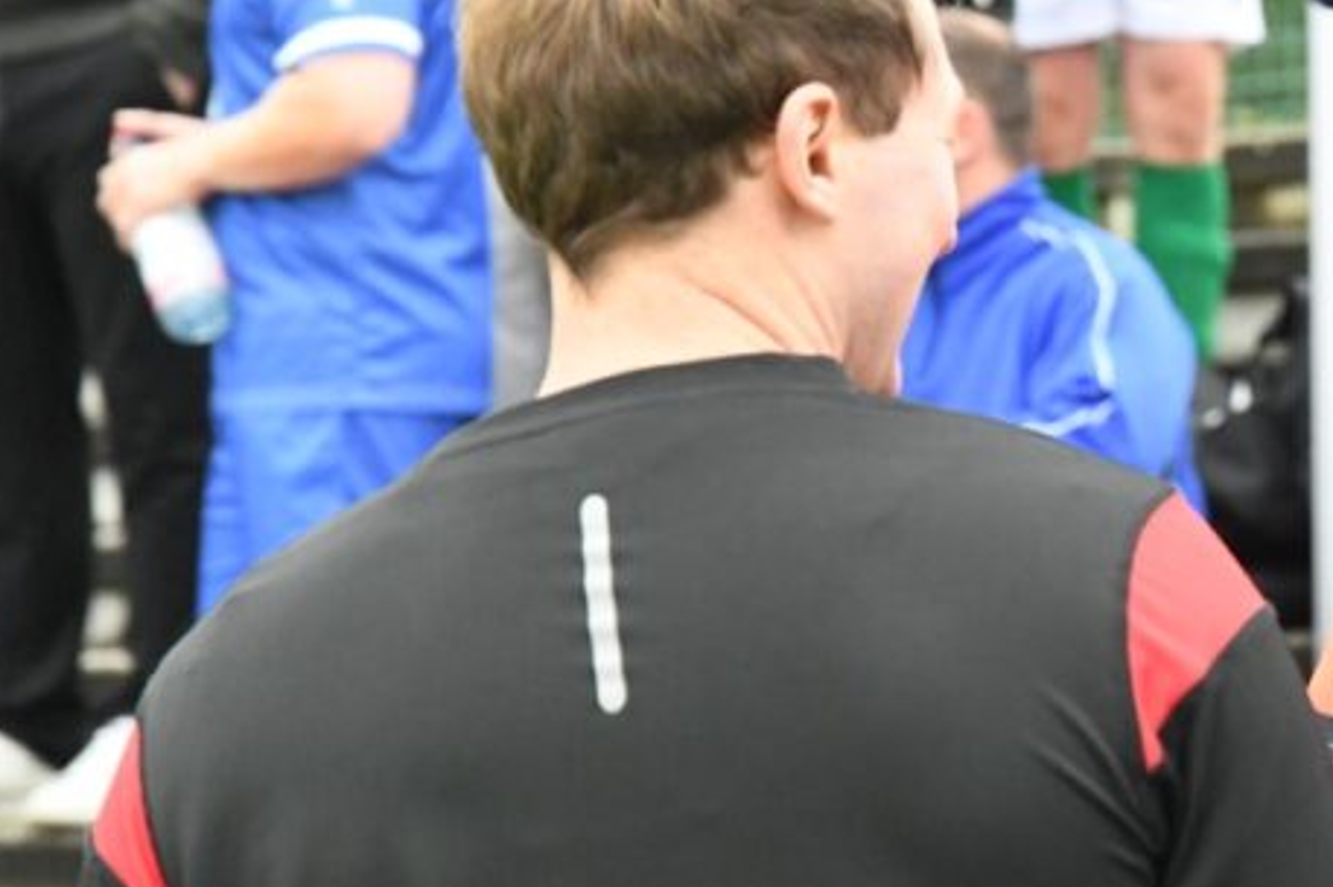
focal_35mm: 157
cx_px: 1426
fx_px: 5809
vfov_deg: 8.7
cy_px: 198
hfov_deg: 12.9
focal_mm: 70
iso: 6400
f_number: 4.5
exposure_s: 1/2000
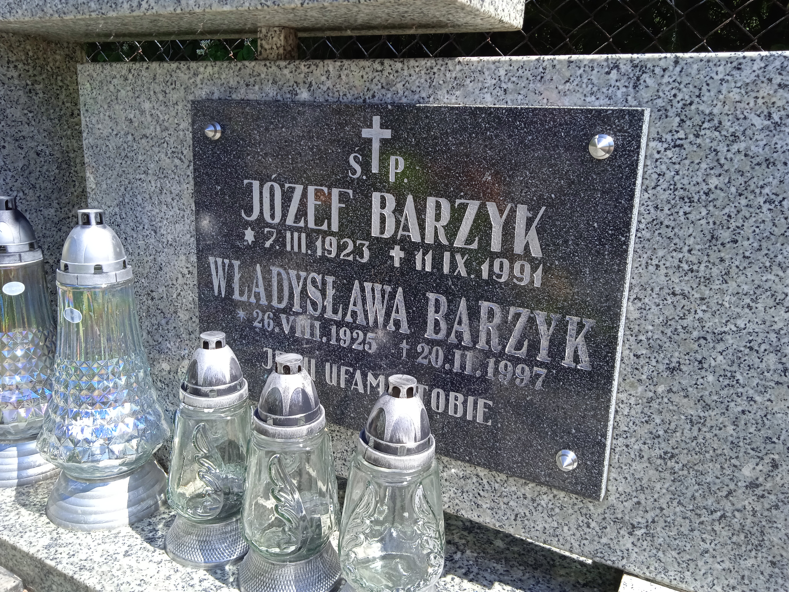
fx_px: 638
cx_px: 394
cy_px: 296
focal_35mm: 28
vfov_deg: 49.7
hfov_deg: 63.4
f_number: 2.2
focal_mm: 3.43
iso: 112
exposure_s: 1/390
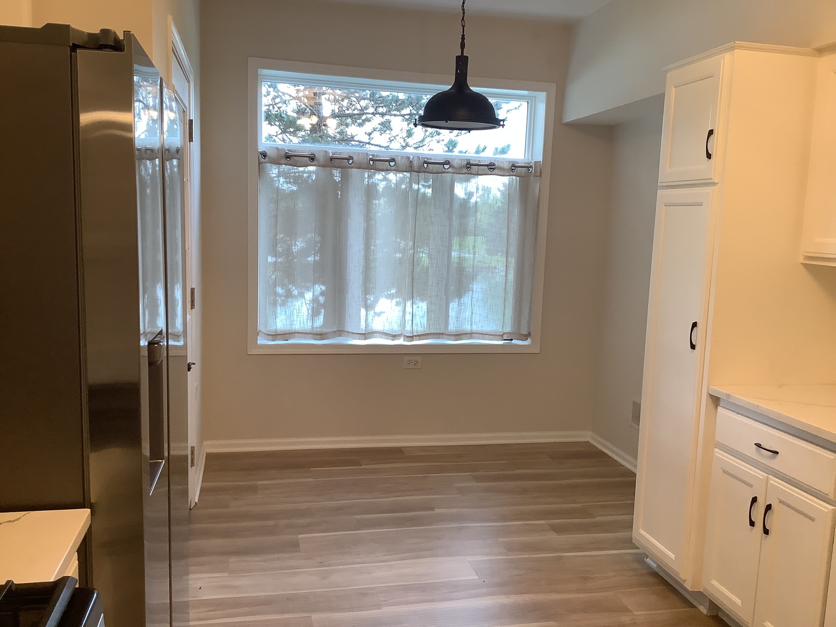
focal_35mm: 31
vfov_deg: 45.4
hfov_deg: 58.4
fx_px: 749
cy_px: 314
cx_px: 418
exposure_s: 1/120
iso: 100
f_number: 2.4
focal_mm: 3.3
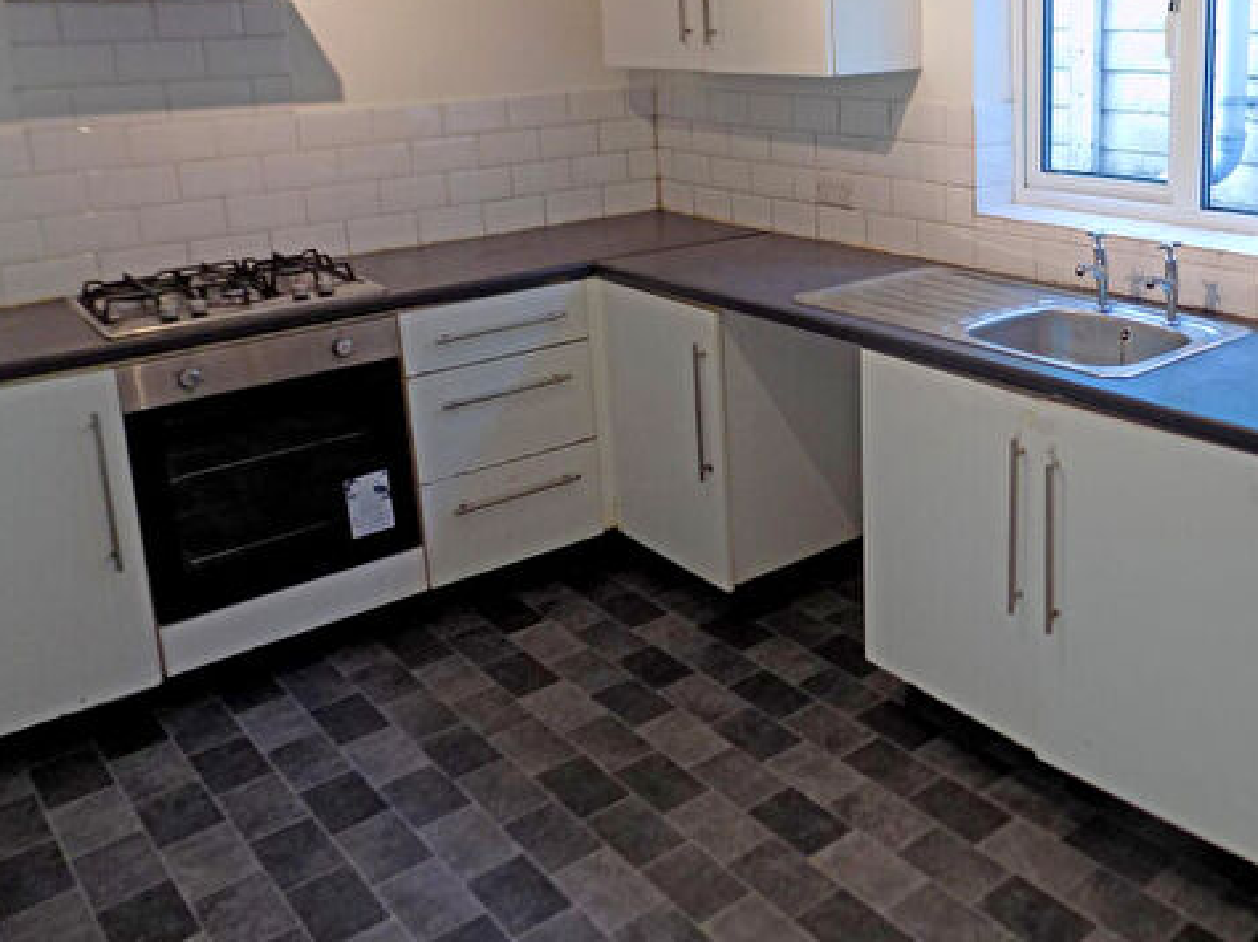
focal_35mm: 34
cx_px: 900
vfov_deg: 41.1
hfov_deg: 52.3
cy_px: 301
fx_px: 1235
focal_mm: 4
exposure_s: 1/30
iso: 80
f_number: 3.1
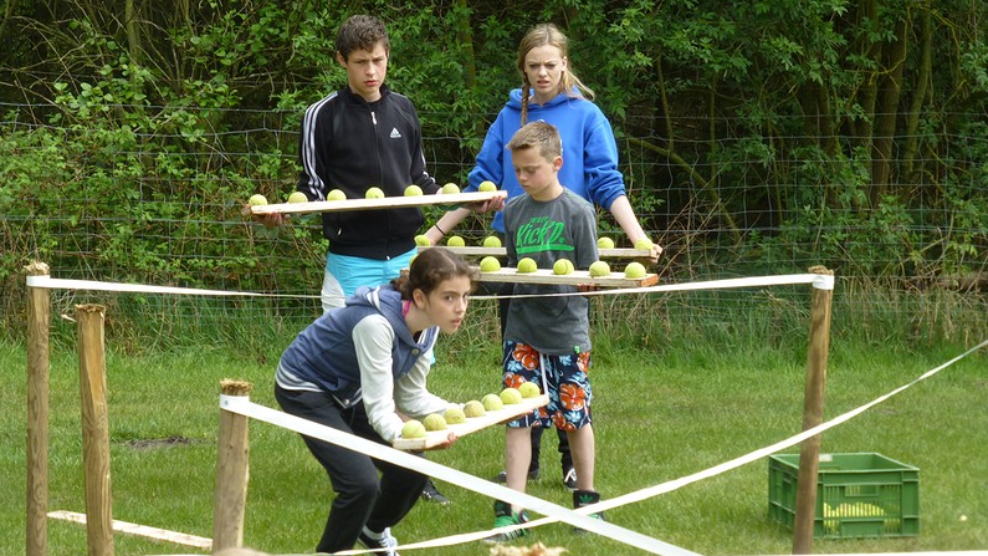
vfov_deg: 9.6
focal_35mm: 126
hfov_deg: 17.0
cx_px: 495
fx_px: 3301
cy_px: 285
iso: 100
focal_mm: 20.6
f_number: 5.3
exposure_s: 1/80
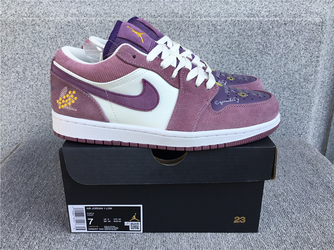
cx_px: 167
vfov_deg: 45.4
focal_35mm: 31
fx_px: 299
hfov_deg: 58.4
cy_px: 125
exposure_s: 1/243
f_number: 2.4
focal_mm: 3.3
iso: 25
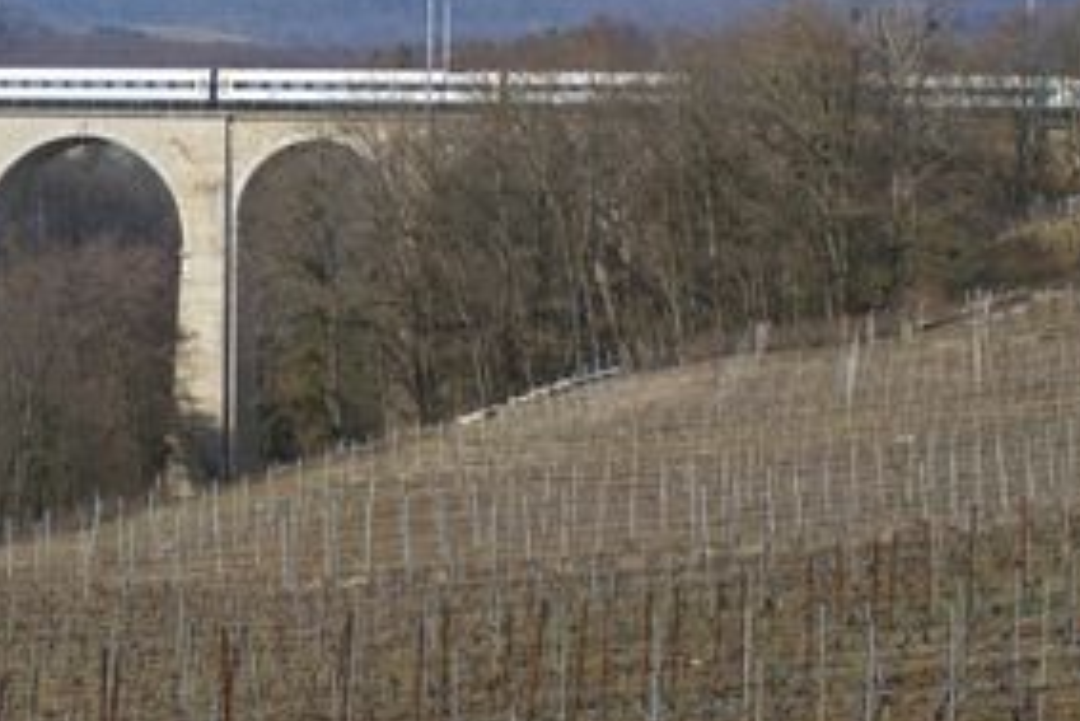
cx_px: 61
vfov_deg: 14.8
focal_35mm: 92
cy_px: 126
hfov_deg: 21.5
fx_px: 2761
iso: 200
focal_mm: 28
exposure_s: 1/640
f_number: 8
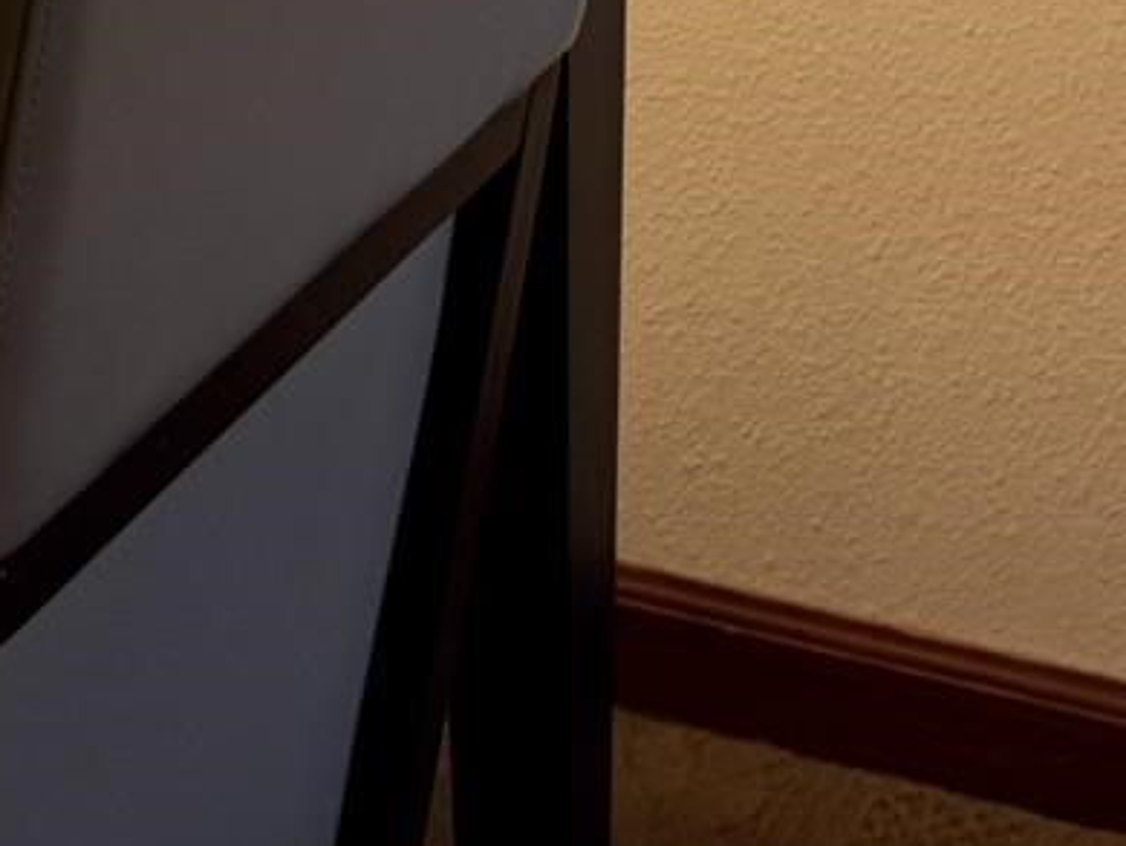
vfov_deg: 10.9
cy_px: -780
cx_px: 341
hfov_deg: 15.6
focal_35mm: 126
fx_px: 4101
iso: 100
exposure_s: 1/120
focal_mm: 6.76
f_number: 1.78
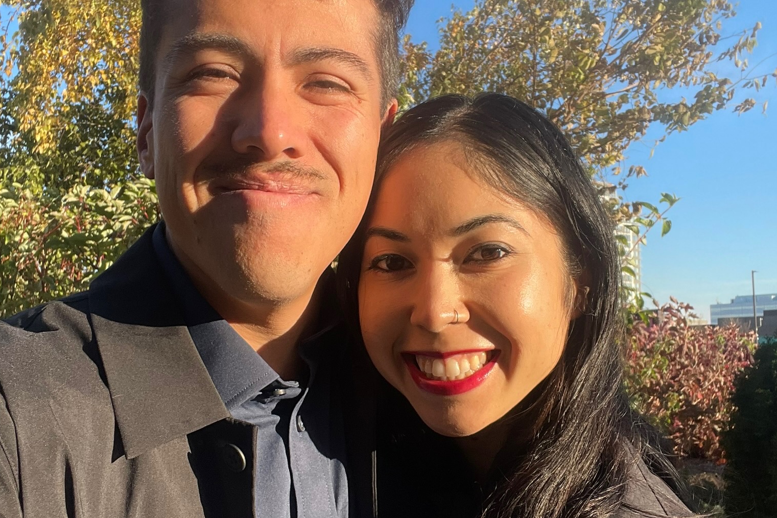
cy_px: 269
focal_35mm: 42
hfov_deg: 46.4
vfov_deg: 31.9
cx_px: 385
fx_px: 906
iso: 25
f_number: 2.2
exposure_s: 1/546
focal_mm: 2.71
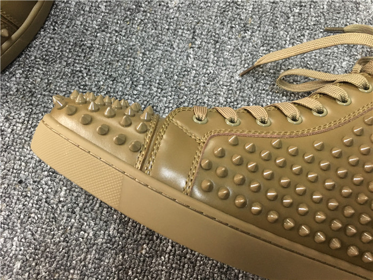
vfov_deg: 48.2
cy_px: 140
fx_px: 312
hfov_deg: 61.7
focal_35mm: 29
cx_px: 186
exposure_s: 1/17
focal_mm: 4.15
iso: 200
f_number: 2.2
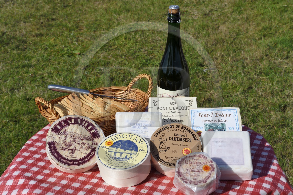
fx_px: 570
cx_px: 146
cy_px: 98
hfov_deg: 28.8
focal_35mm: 70
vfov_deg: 19.4
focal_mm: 70
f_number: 20
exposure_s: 1/250
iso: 200
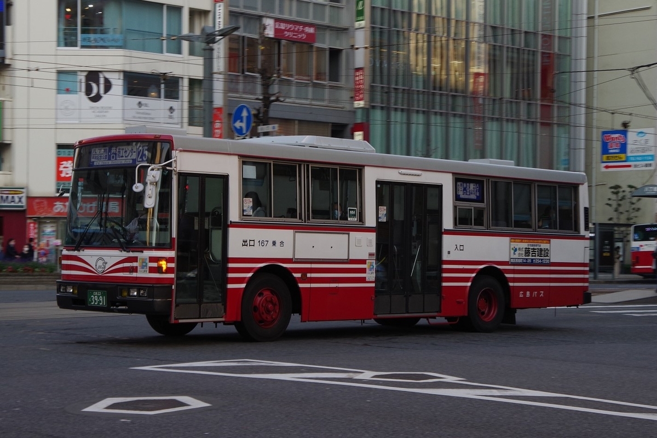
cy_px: 219
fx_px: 1095
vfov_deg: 22.6
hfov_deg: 33.4
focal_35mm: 60
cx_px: 328
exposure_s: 1/200
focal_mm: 40
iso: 400
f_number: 6.3
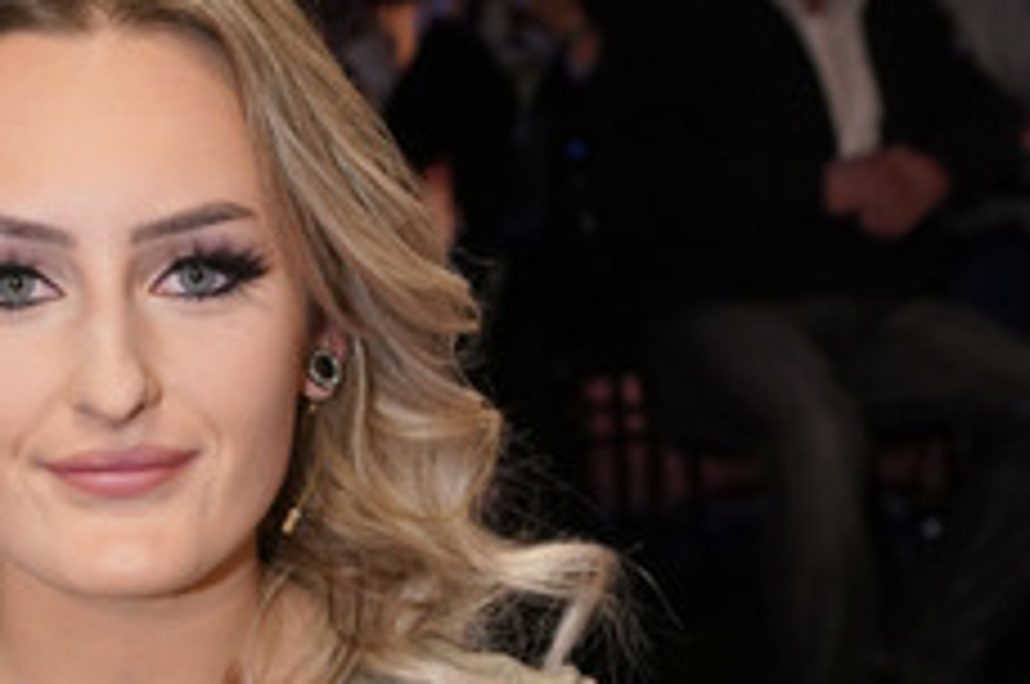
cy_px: 513
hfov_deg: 27.7
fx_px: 2029
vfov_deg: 19.0
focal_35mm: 71
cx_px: 151
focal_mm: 36
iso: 1600
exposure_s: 1/125
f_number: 4.5
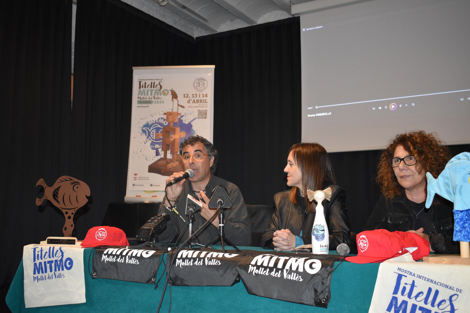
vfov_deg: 33.0
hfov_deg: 47.9
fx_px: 529
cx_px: 235
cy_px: 156
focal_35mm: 40
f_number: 4
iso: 1600
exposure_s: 1/80
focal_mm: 27
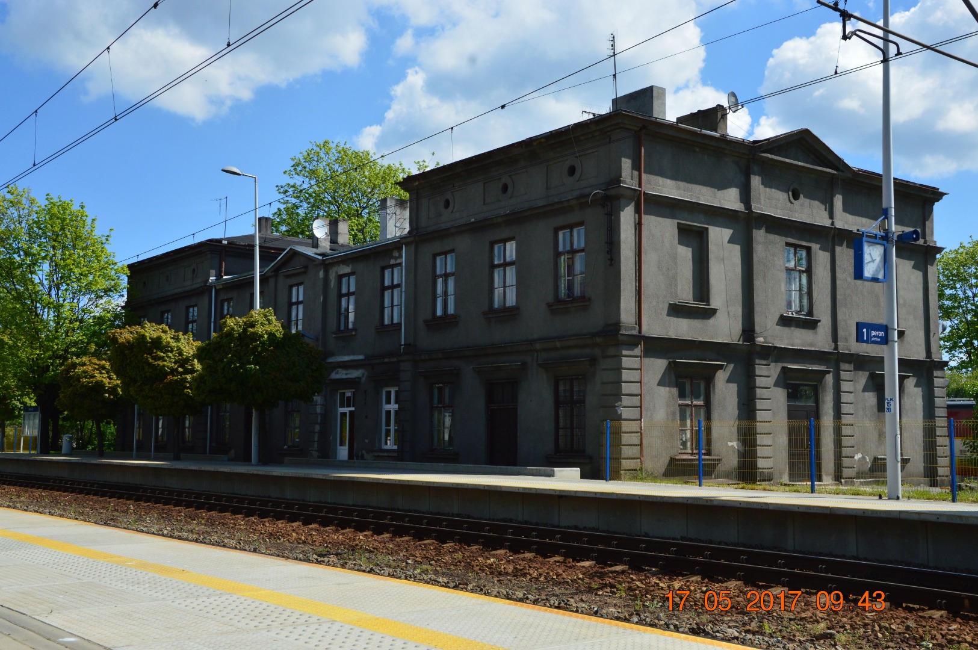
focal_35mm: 39
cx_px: 489
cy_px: 325
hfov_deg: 49.6
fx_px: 1058
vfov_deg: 34.1
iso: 400
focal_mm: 26
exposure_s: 1/500
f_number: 11
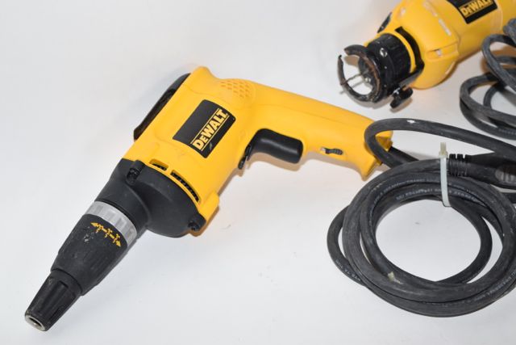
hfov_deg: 27.0
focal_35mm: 75
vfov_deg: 18.2
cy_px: 172
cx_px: 258
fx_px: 1075
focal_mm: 50
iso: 1600
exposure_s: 1/125
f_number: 5.6
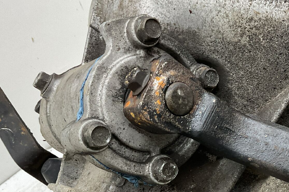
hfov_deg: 37.4
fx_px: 417
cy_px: 162
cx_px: 211
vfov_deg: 25.4
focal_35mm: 52
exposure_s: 1/50
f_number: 1.8
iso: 80
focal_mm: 3
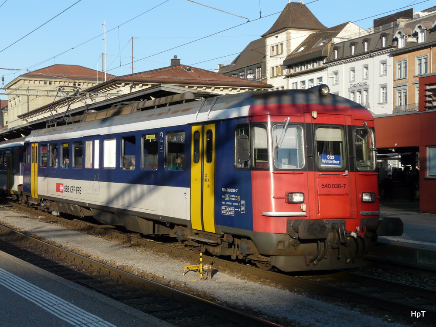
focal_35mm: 55
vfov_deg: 26.6
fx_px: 693
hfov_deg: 34.9
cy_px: 164
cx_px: 218
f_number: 5.6
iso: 100
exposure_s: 1/250
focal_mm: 9
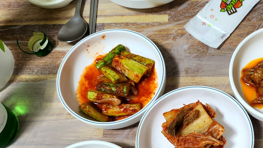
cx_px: 200
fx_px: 321
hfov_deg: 43.1
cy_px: 165
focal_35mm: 46
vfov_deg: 24.2
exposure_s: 1/120
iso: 250
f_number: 1.8
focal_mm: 5
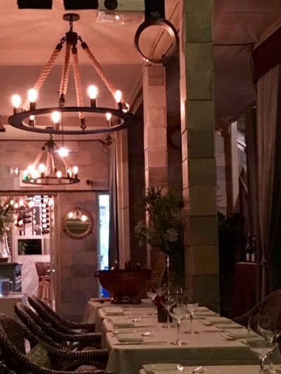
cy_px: 231
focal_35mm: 65
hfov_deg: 22.6
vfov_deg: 29.7
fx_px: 703
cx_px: 125
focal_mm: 4.15
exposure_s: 1/15
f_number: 2.2
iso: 640
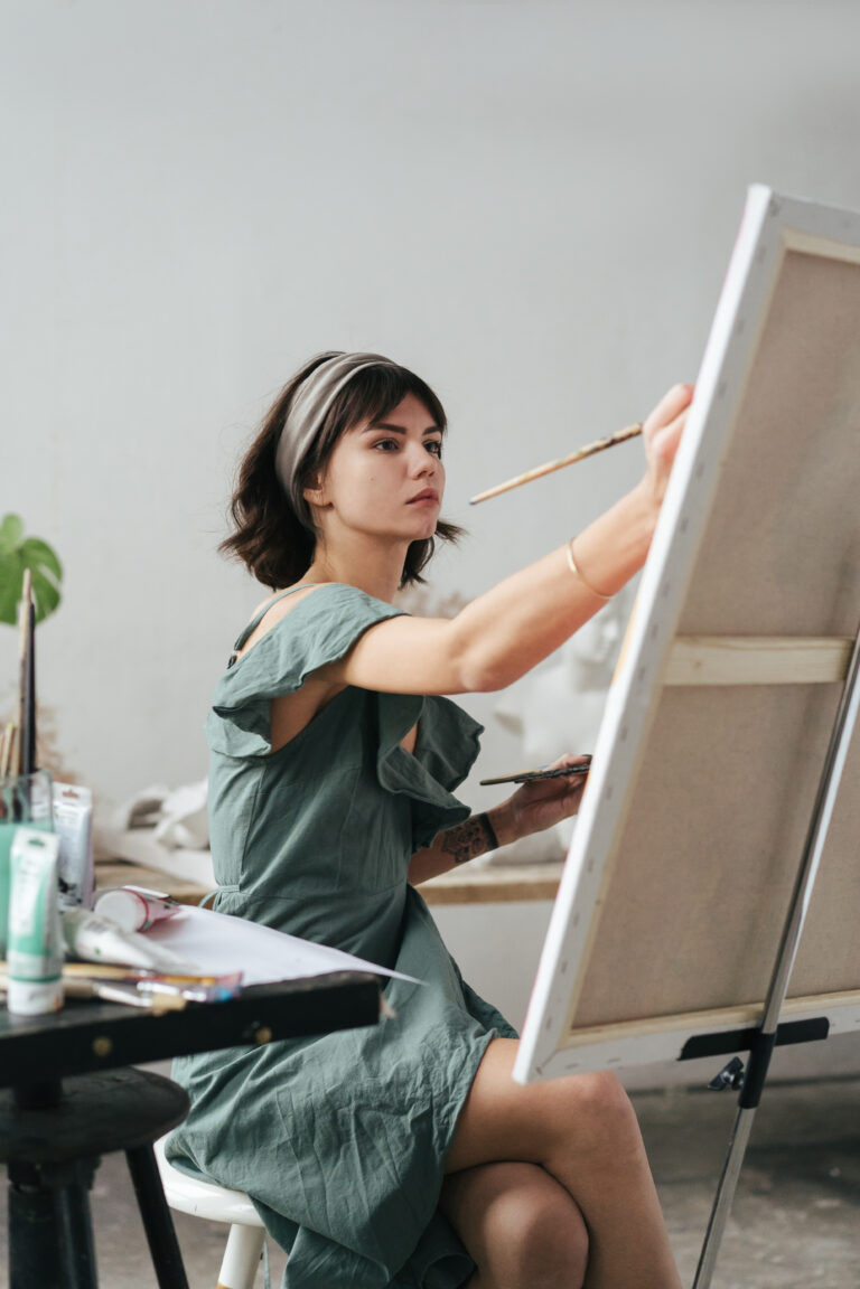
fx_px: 1971
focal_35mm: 55
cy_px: 644
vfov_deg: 36.2
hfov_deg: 24.6
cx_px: 430
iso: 2000
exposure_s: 1/100
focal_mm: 55
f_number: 2.8
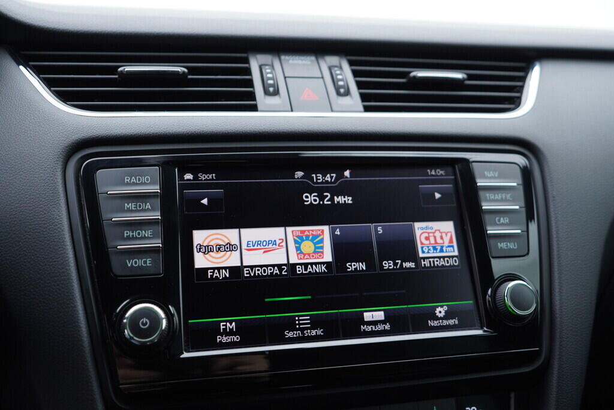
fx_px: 614
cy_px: 205
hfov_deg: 53.1
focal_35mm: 36
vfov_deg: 36.9
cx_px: 307
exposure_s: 1/40
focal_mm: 24
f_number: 2.8
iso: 160
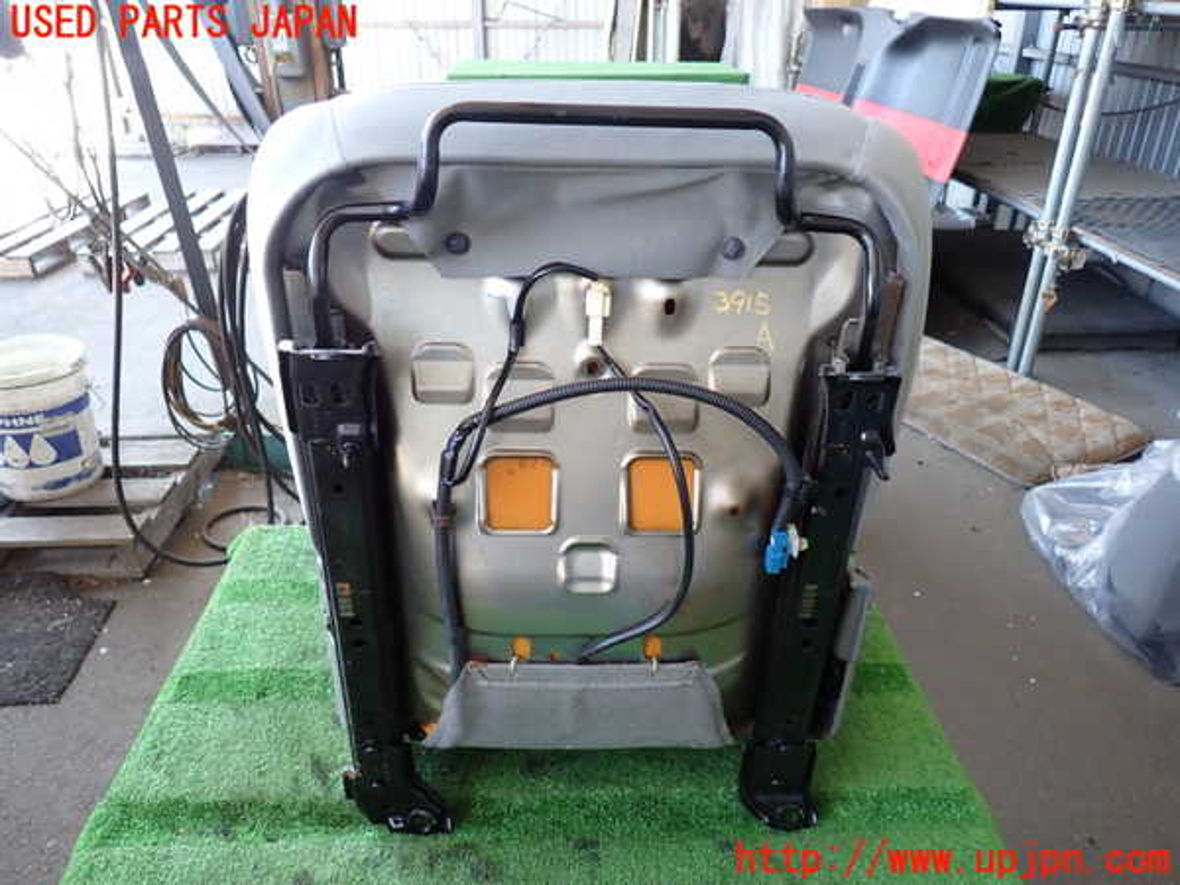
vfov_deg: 54.9
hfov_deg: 69.4
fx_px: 852
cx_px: 590
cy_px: 442
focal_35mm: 25
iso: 160
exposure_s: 1/60
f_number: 2
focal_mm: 4.5
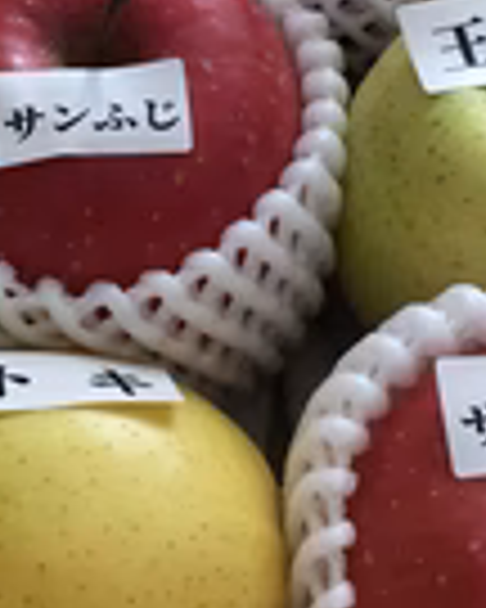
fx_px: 1510
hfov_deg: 18.0
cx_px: 58
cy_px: 50
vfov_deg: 22.2
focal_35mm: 84
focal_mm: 4.15
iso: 32
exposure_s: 1/120
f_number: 2.2
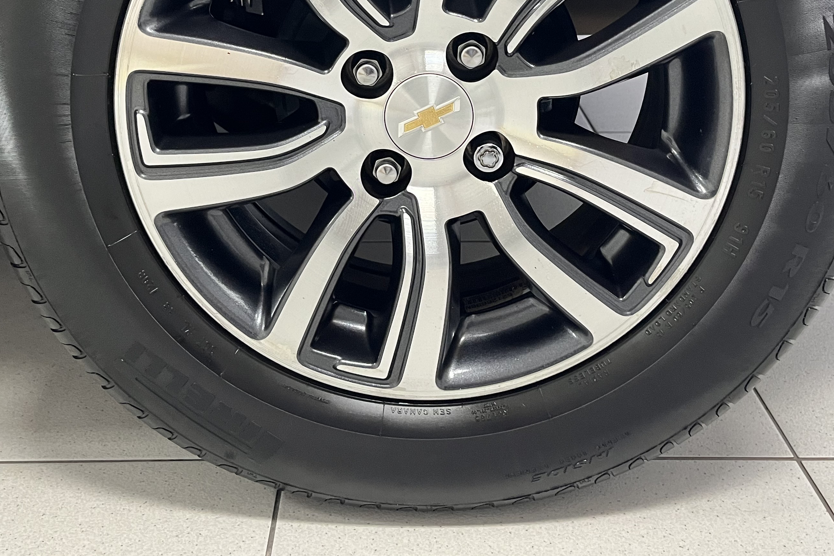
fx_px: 973
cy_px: 74
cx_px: 404
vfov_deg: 30.7
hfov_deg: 46.4
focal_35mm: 42
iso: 400
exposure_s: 1/60
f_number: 1.6
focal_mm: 5.1
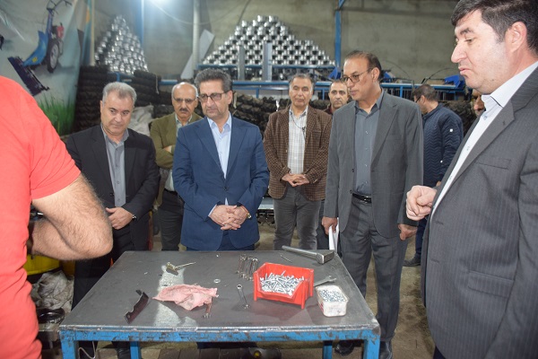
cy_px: 180
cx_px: 269
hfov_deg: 67.4
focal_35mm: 27
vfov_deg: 47.9
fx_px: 403
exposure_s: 1/60
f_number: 3.5
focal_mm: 18
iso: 1000
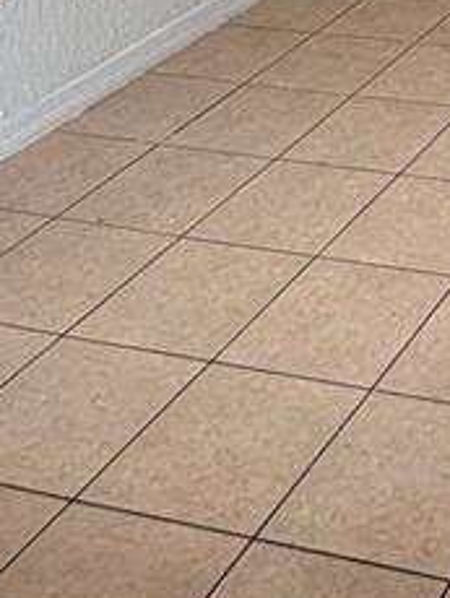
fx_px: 1263
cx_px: 734
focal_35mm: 73
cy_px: -179
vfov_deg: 23.5
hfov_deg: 17.5
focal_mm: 2.22
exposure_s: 1/120
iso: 50
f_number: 2.2
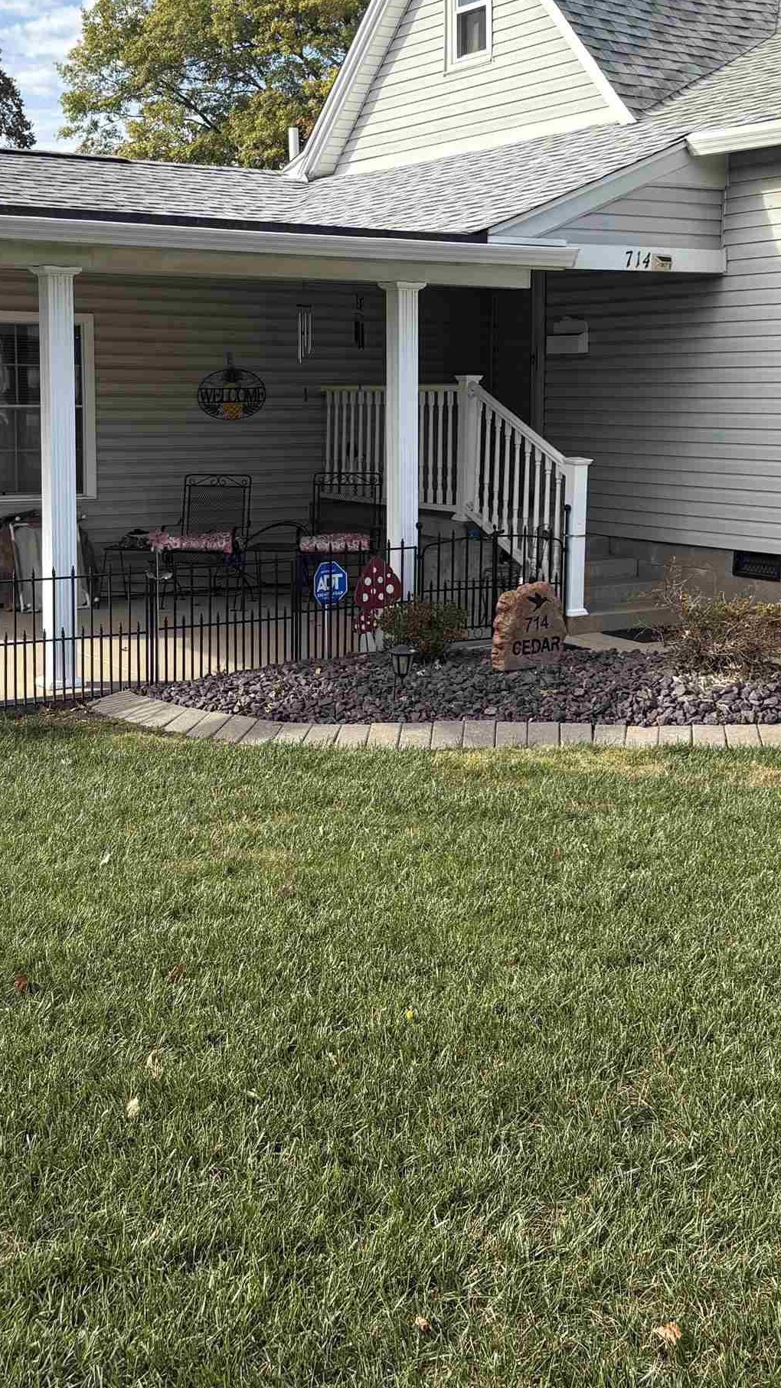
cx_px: 407
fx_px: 1767
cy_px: 530
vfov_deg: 42.6
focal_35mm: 48
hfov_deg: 24.9
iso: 50
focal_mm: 5.96
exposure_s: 1/1517
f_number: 1.6
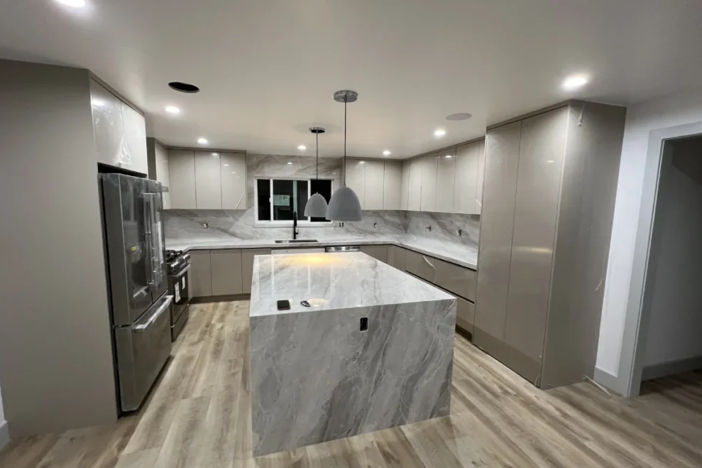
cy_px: 239
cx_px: 342
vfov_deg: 81.2
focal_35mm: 14
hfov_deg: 104.2
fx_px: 273
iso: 160
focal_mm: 1.57
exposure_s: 1/60
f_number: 1.8
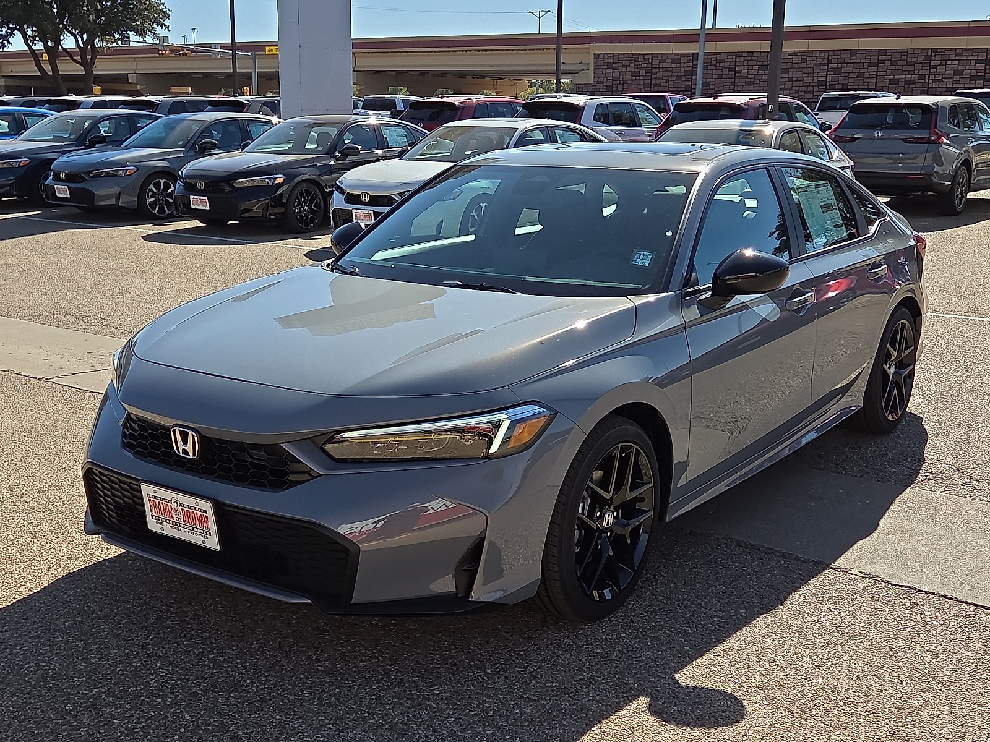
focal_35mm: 40
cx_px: 495
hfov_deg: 46.8
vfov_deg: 36.0
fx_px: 1144
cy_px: 371
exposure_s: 1/1250
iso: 25
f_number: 1.8
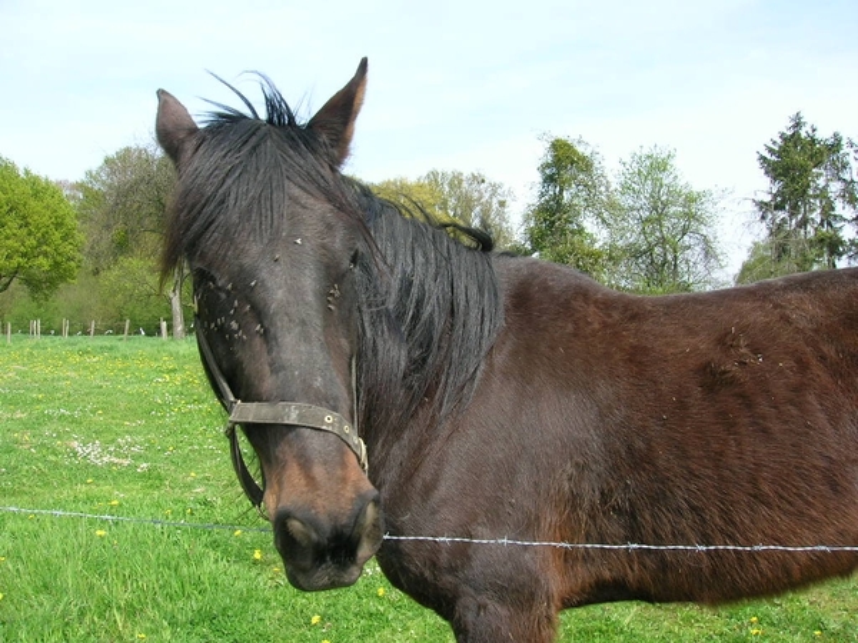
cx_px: 429
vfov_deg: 41.8
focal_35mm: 34
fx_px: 843
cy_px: 322
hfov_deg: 54.0
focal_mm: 5.7
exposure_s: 1/166
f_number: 4.9
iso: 50
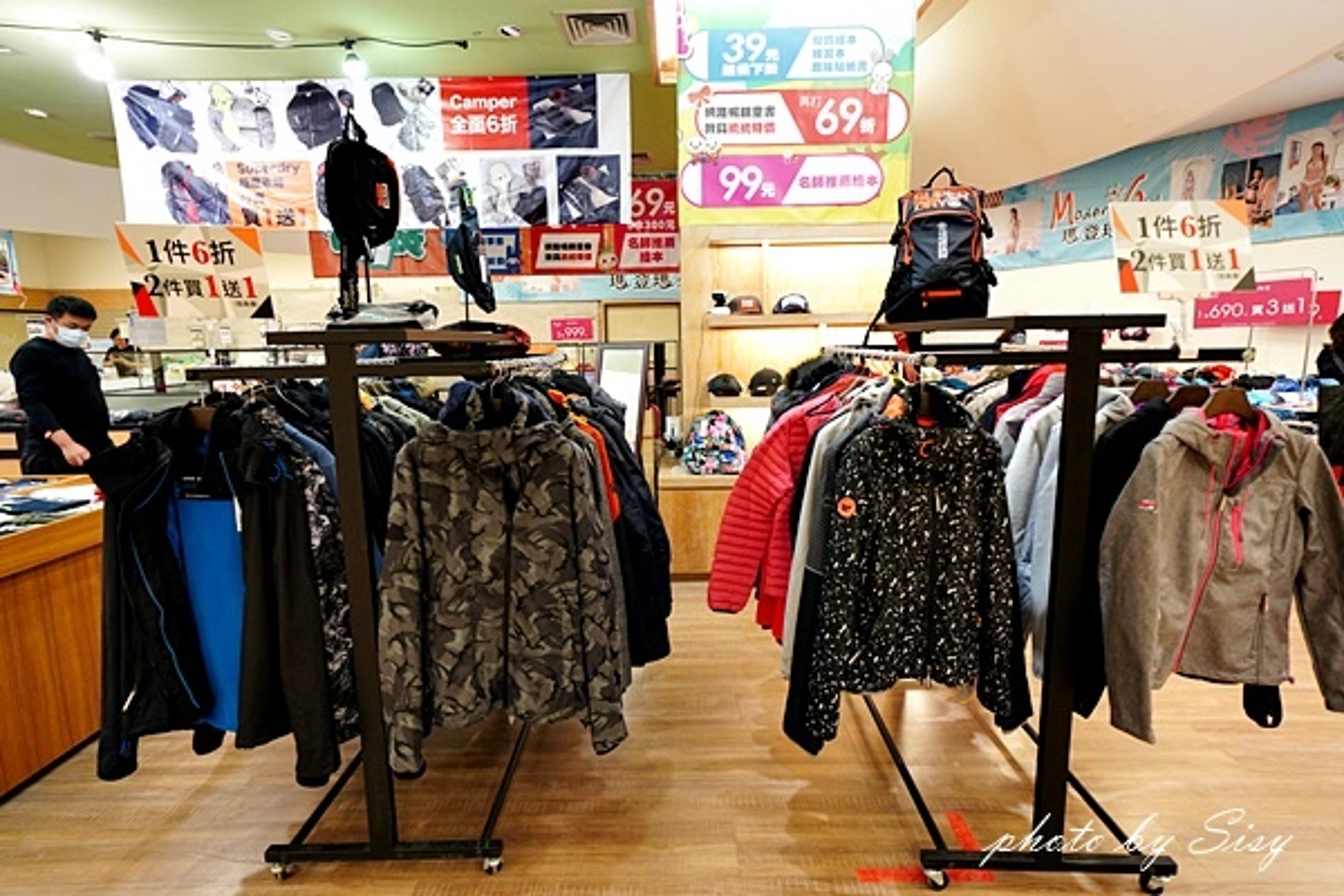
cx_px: 672
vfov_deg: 67.4
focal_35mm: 18
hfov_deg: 90.0
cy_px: 448
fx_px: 672
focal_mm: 18
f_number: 4
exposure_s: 1/100
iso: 2000
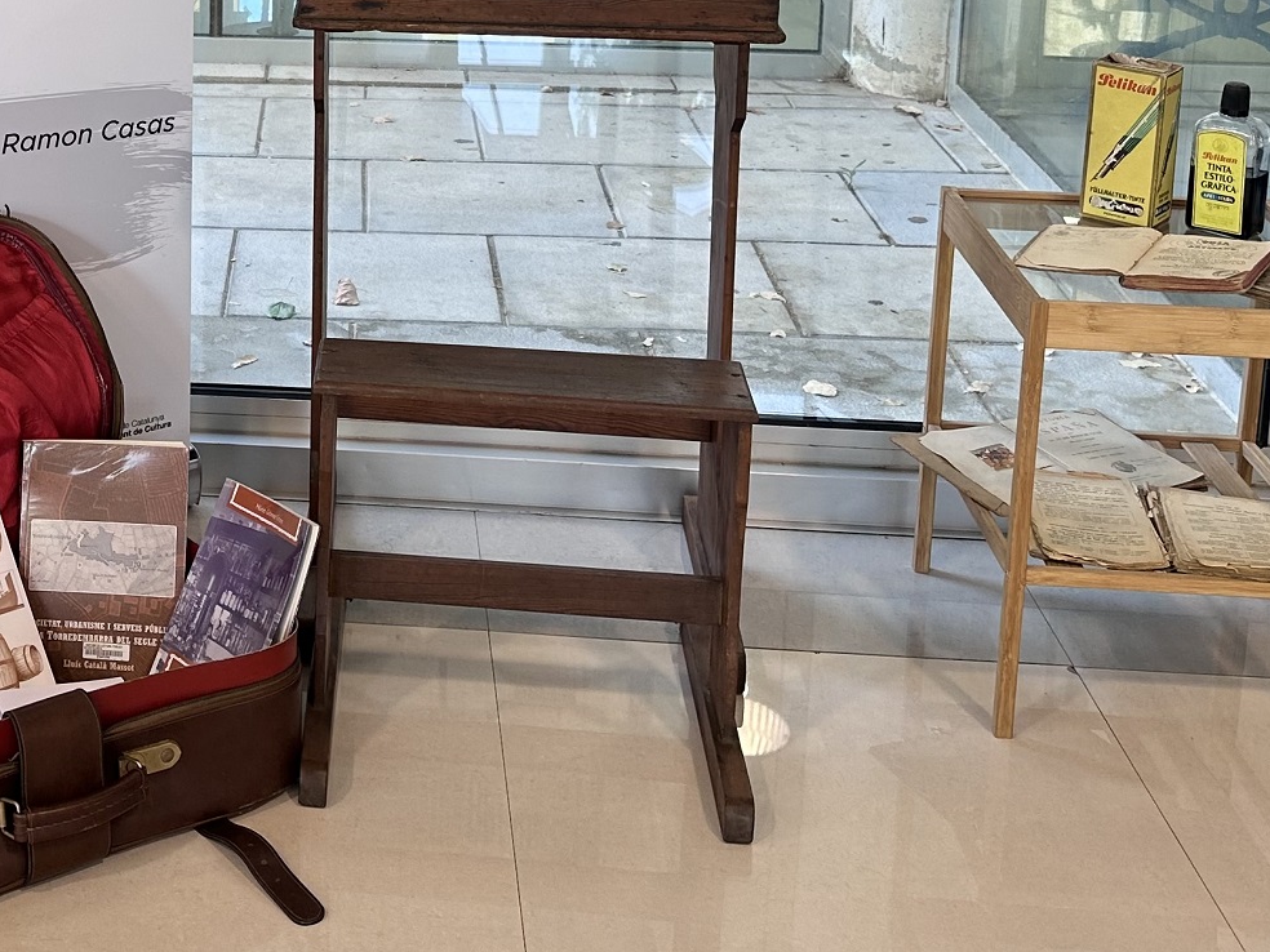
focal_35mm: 61
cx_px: 80
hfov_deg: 30.0
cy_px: -75
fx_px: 2238
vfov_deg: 22.7
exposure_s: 1/100
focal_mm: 6.86
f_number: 1.78
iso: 64
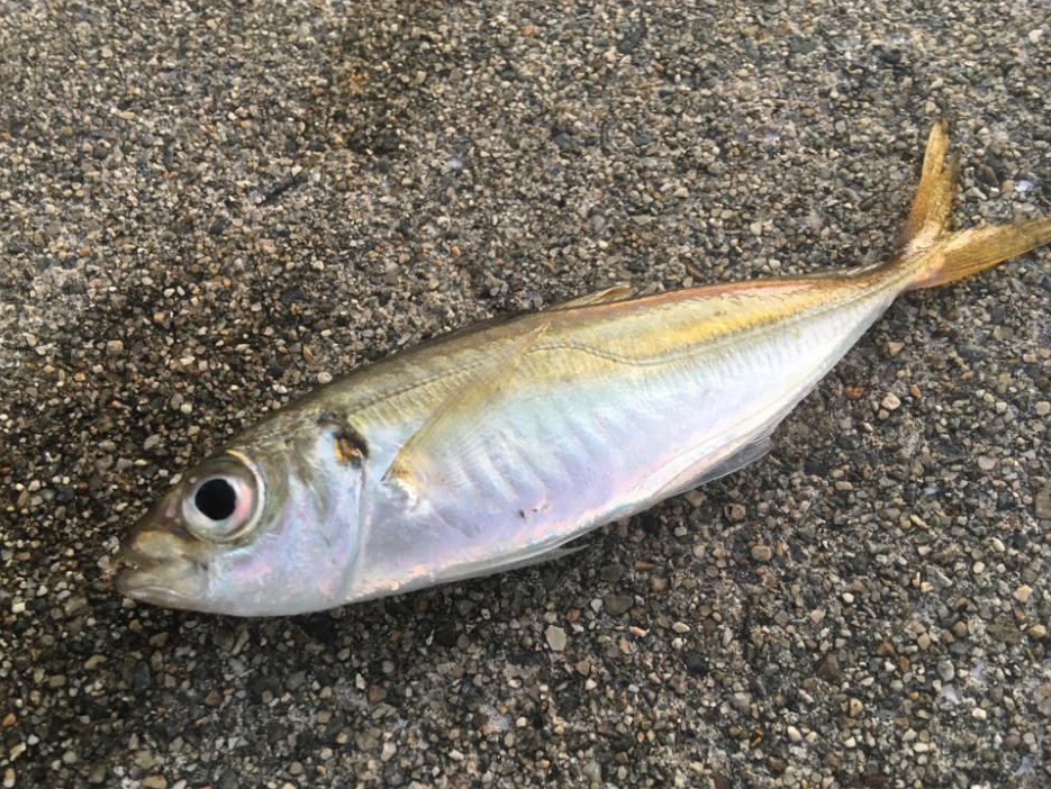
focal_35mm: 31
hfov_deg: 58.3
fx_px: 942
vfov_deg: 45.5
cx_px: 498
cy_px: 390
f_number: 2.2
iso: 64
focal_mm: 4.15
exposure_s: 1/30
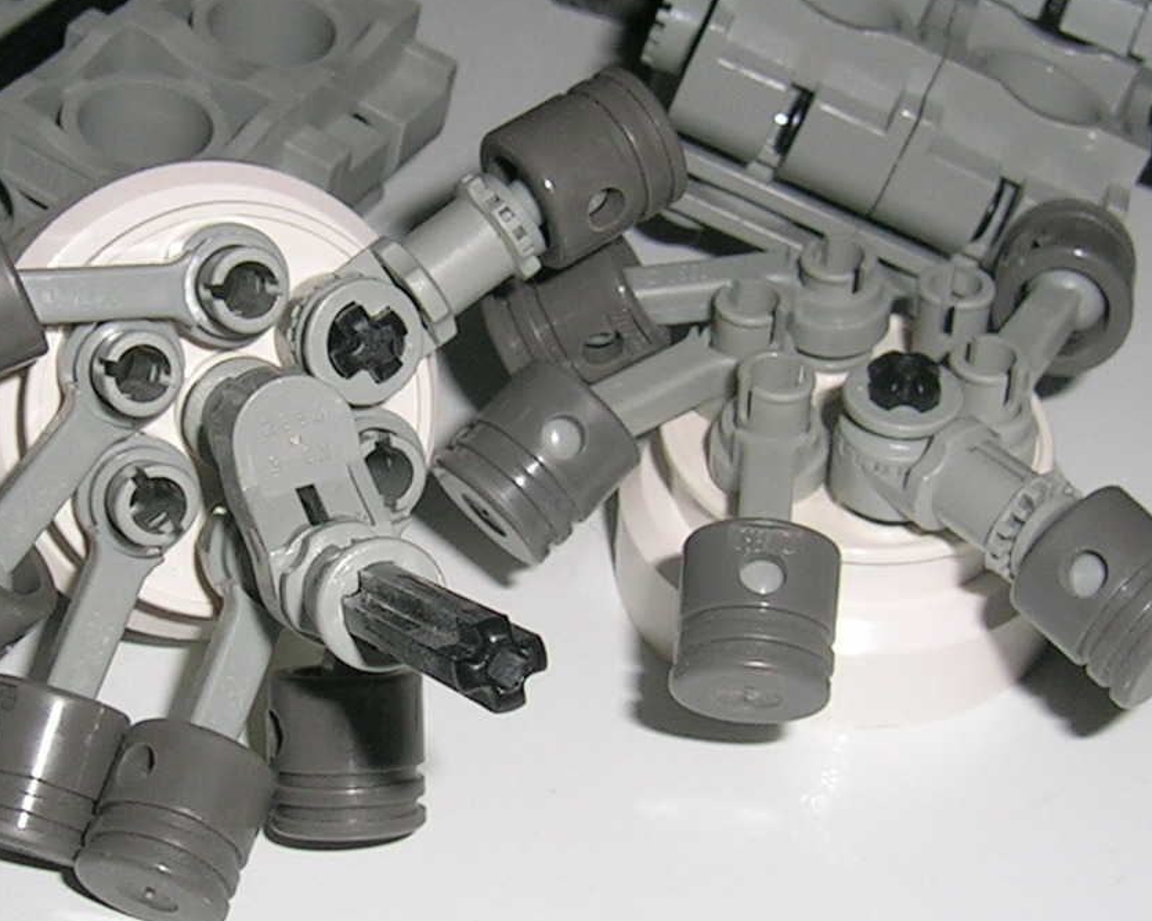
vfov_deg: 18.3
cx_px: 390
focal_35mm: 84
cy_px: 521
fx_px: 2863
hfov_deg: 22.7
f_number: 4.8
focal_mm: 5.4
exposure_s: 1/60.1
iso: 50
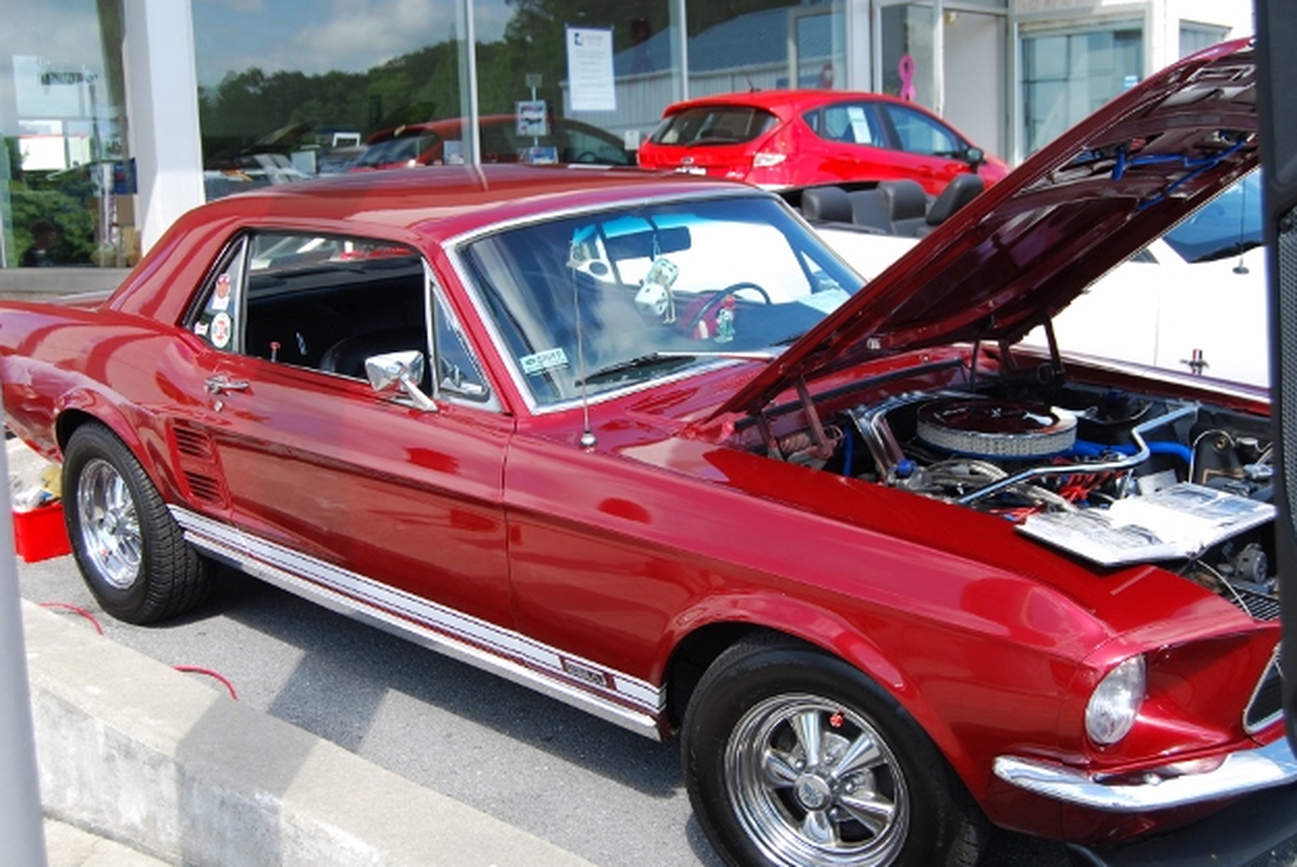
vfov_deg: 31.3
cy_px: 438
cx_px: 658
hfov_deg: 45.4
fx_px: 1551
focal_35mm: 43
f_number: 5.6
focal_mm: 28
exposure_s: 1/125
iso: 100
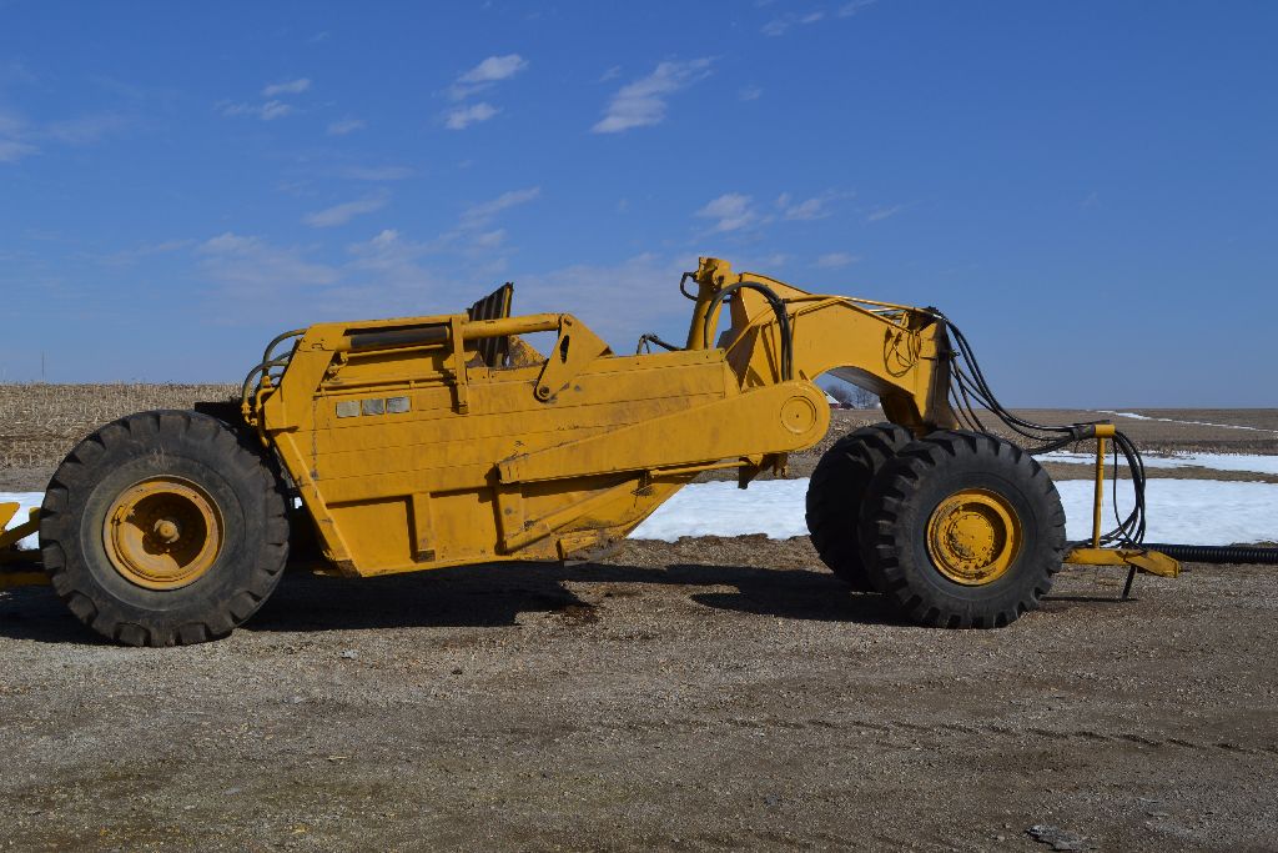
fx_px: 1172
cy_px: 426
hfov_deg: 57.2
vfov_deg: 40.0
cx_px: 639
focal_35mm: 33
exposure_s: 1/320
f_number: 9
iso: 100
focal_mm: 22
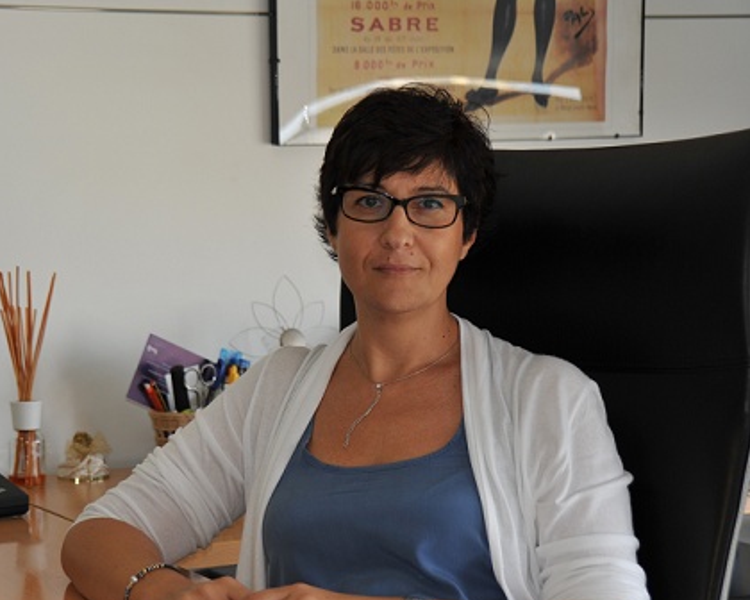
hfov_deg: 18.4
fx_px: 2308
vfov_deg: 14.8
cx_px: 315
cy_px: 351
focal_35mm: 104
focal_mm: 78
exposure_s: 1/125
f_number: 5
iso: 400
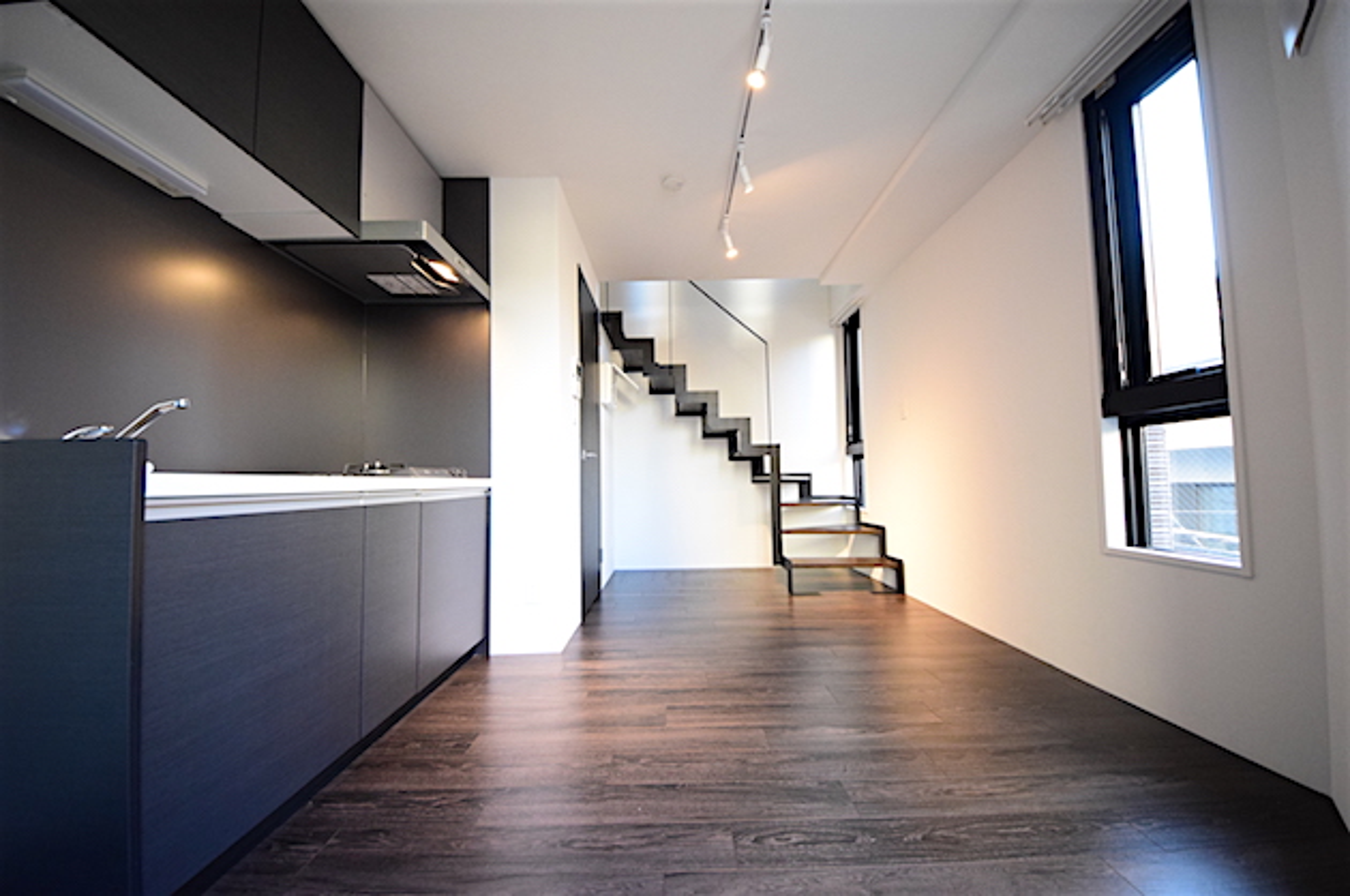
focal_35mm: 12
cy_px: 448
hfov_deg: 112.7
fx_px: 449
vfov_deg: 89.8
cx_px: 675
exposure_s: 1/100
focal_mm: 8
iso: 3200
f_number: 5
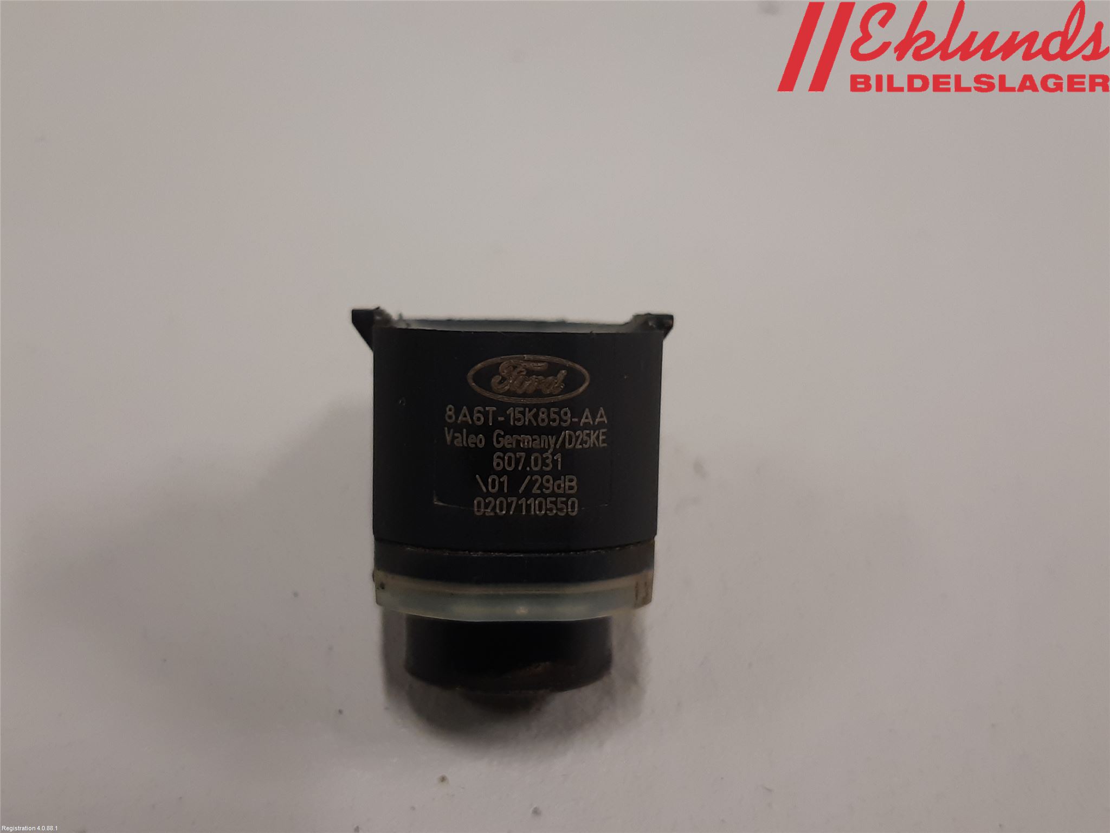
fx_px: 834
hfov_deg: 67.3
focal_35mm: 26
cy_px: 416
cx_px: 555
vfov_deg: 53.1
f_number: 1.7
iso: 125
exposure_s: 1/50
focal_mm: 3.93
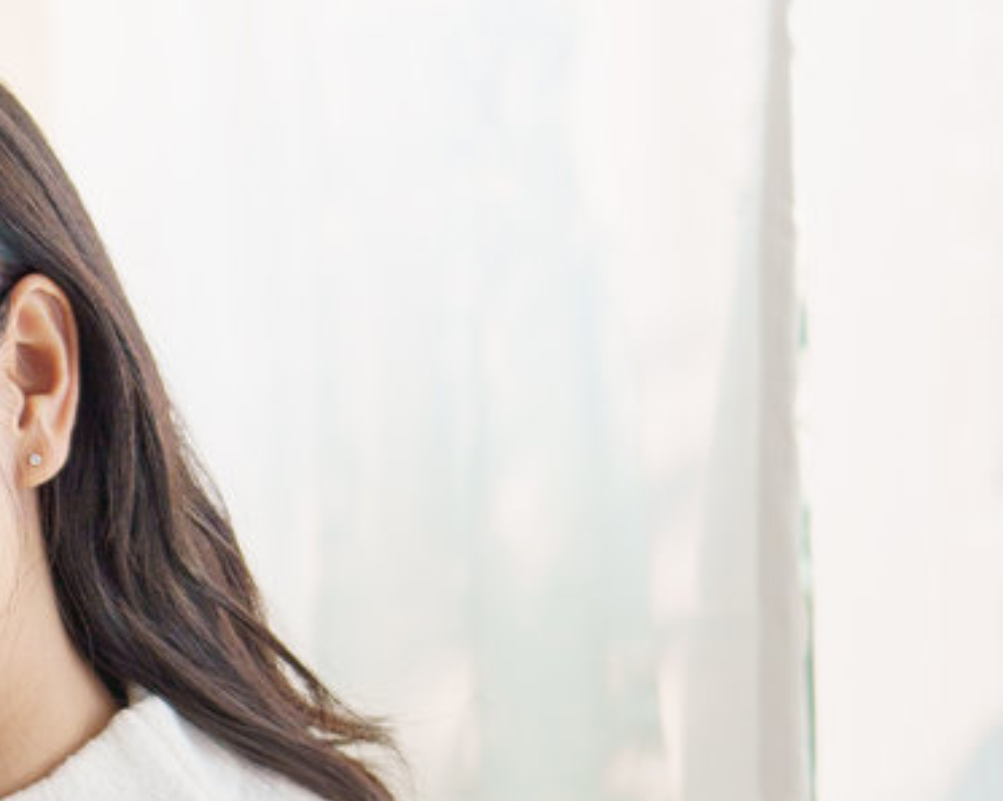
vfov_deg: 9.3
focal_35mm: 163
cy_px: 1063
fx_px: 4836
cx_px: -430
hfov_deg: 11.4
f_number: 1.2
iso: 250
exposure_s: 1/640
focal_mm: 27
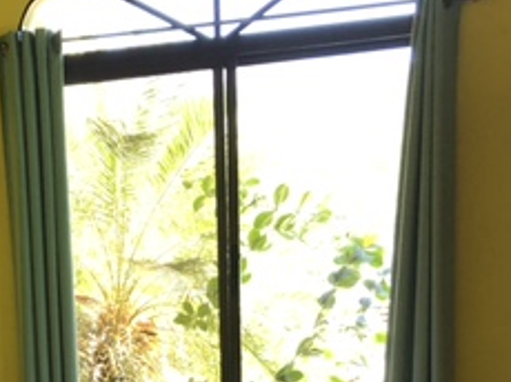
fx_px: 1150
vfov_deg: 17.7
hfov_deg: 23.9
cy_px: 486
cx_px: -2
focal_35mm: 78
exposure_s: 1/30
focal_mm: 4
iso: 32
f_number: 1.8
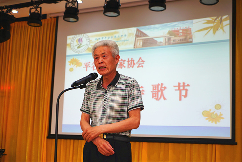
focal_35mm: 61
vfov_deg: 22.3
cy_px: 81
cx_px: 121
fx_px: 410
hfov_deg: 32.9
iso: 200
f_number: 4
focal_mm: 61
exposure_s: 1/80
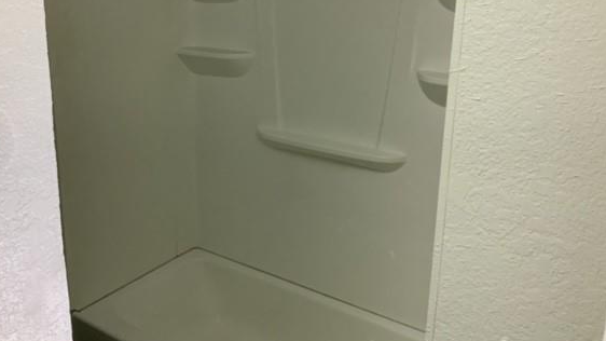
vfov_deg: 32.6
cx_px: 281
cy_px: 115
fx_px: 578
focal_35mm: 36
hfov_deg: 55.2
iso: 125
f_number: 1.8
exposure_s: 1/60
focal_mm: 3
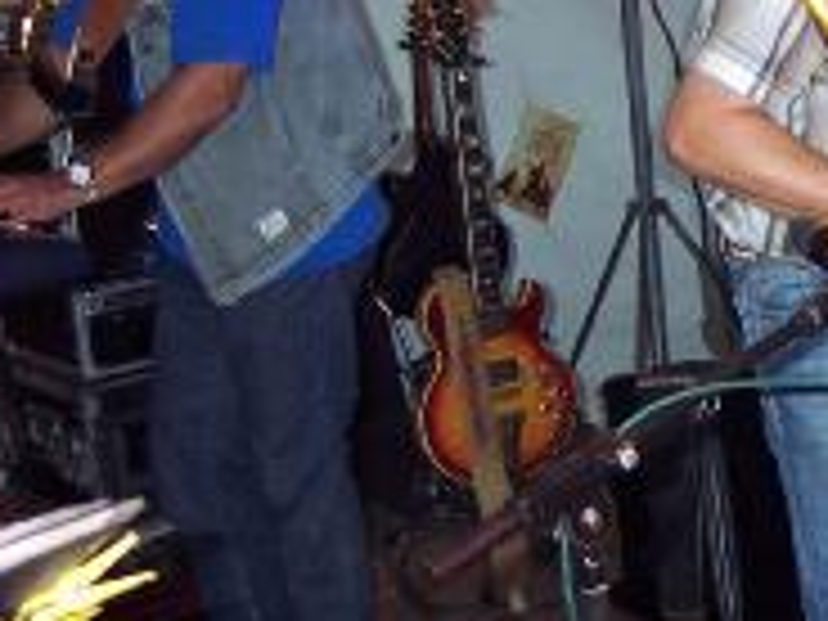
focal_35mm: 106
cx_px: 909
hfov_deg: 17.9
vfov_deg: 13.9
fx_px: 2535
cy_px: 187
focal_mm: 8
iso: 100
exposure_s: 1/60
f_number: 2.8
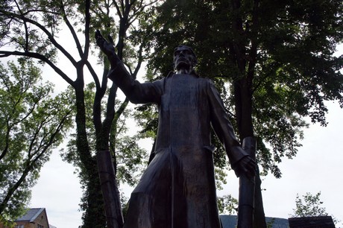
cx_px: 172
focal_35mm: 34
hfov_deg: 55.1
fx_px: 328
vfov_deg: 38.3
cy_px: 114
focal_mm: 23
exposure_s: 1/400
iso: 200
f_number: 8
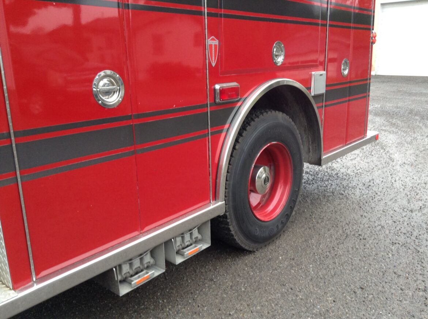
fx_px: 407
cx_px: 214
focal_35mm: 33
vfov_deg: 42.8
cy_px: 160
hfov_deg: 55.4
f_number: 2.4
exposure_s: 1/60
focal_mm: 3.3
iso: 40
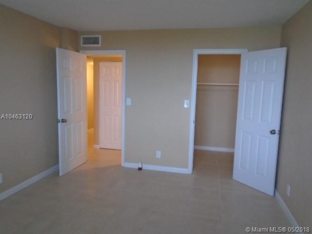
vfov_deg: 53.1
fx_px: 234
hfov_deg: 67.3
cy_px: 117
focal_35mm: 26
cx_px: 156
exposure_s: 1/30
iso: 400
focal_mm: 4.6
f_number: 3.2
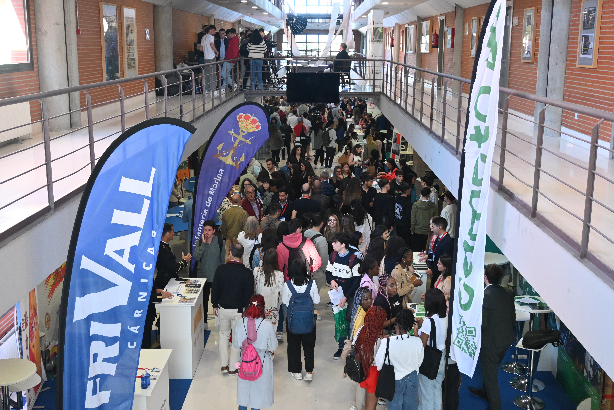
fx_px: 716
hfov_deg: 46.4
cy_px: 205
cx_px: 307
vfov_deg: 31.9
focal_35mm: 42
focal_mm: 28
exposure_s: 1/125
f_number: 4.5
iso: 1800
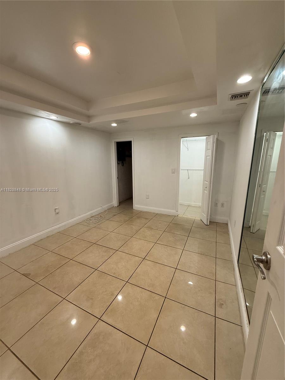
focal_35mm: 14
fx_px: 154
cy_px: 190
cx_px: 142
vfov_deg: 102.1
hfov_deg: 85.7
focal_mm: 2.22
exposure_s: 1/120
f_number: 2.2
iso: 200
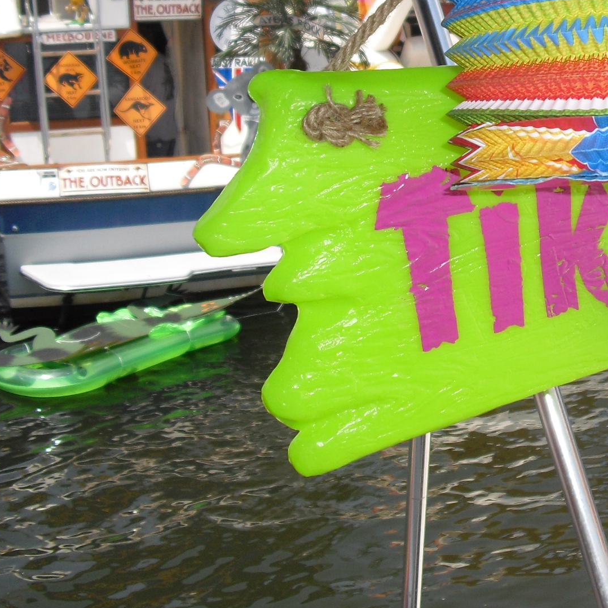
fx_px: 1351
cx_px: 588
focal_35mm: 68
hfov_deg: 24.4
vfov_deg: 25.0
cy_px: 131
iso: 100
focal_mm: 6.3
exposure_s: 1/1000
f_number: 3.1
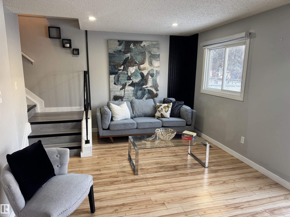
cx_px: 145
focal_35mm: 24
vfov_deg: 56.8
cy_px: 108
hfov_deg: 71.6
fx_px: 201
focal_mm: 6.76
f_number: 1.78
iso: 125
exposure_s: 1/60
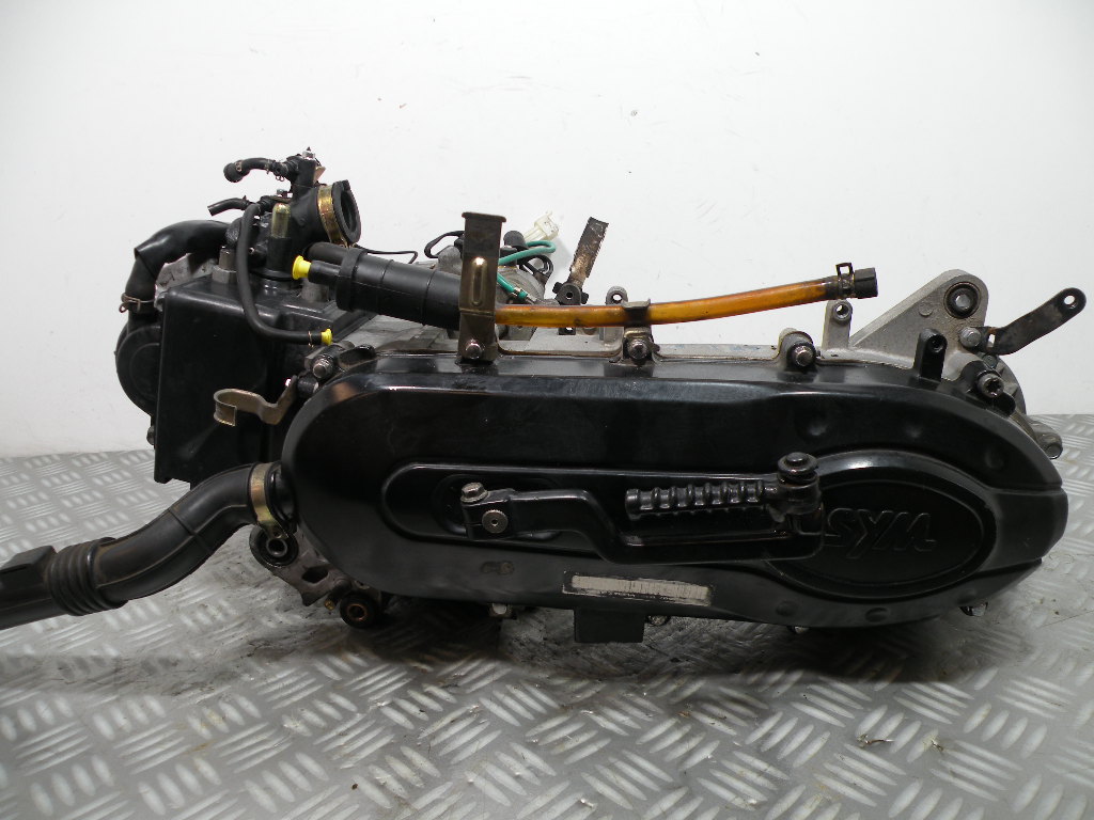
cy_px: 410
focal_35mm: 27
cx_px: 547
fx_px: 853
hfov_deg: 65.3
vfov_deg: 51.4
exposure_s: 1/64.8
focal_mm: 4.7
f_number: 2.8
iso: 64
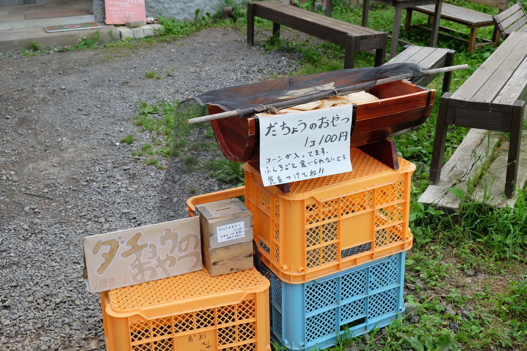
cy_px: 176
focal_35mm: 42
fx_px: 615
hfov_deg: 46.4
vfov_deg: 31.9
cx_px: 264
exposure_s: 1/300
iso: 400
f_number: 5.6
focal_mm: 27.7
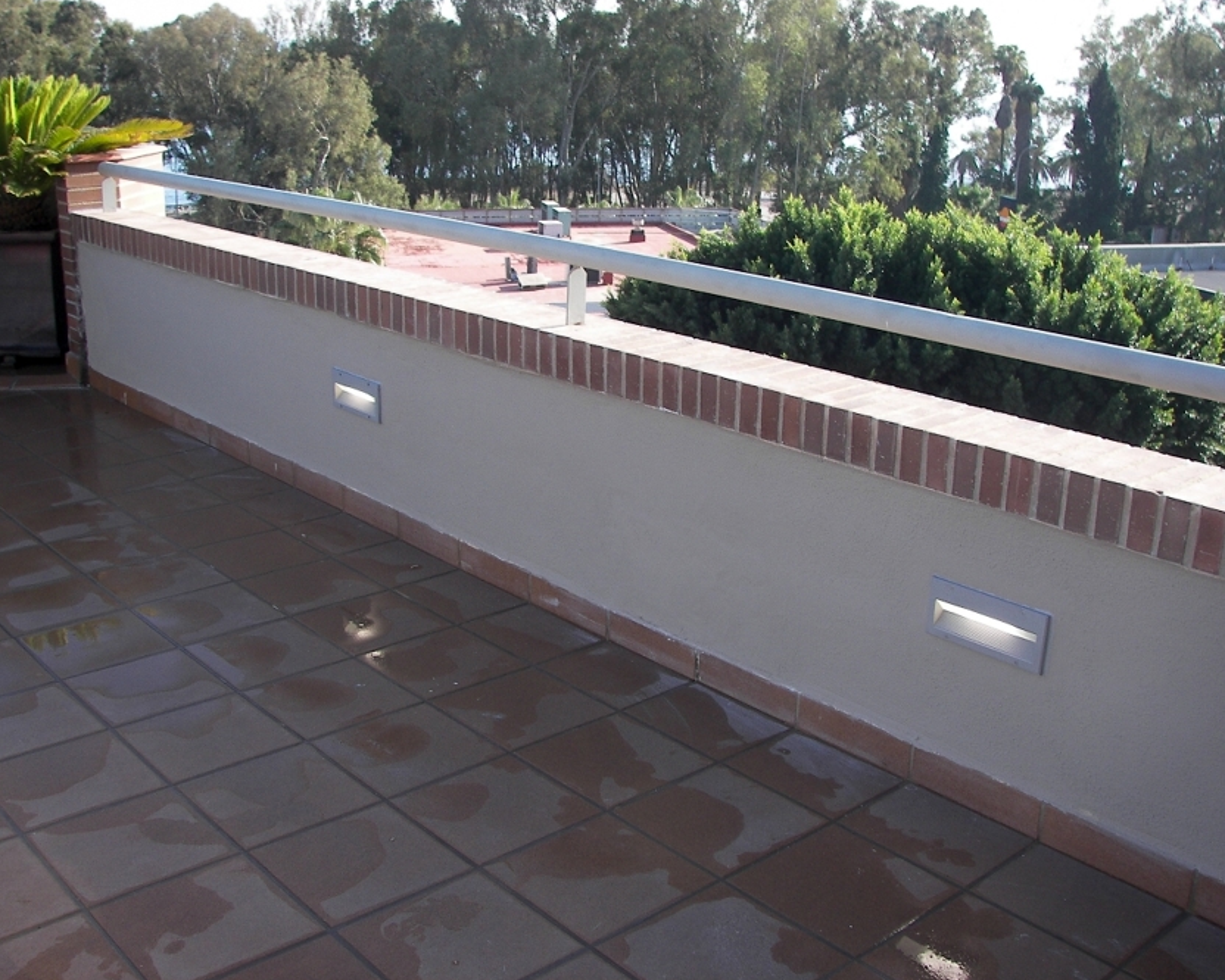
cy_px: 486
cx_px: 580
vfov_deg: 39.2
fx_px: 1378
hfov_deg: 47.9
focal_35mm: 38
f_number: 2.8
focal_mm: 6
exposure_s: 1/250
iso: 50
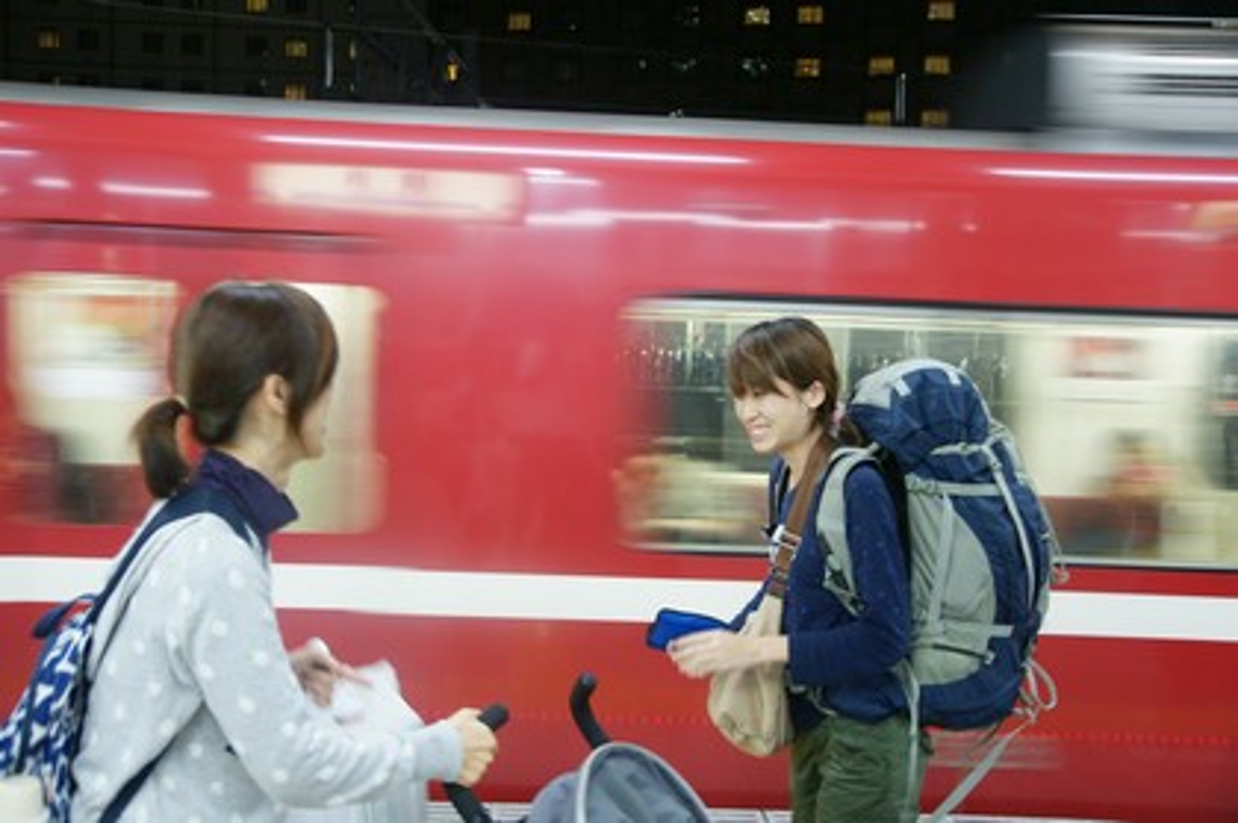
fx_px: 1237
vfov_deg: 36.8
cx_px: 619
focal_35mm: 36
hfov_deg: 53.2
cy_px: 412
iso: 800
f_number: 4.5
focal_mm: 24
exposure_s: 1/30
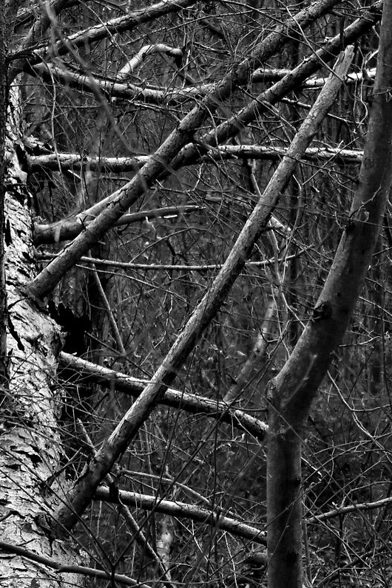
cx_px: -70
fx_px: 3032
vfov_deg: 10.7
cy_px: -249
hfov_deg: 7.3
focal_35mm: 186
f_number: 5.6
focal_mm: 41
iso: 400
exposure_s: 1/100
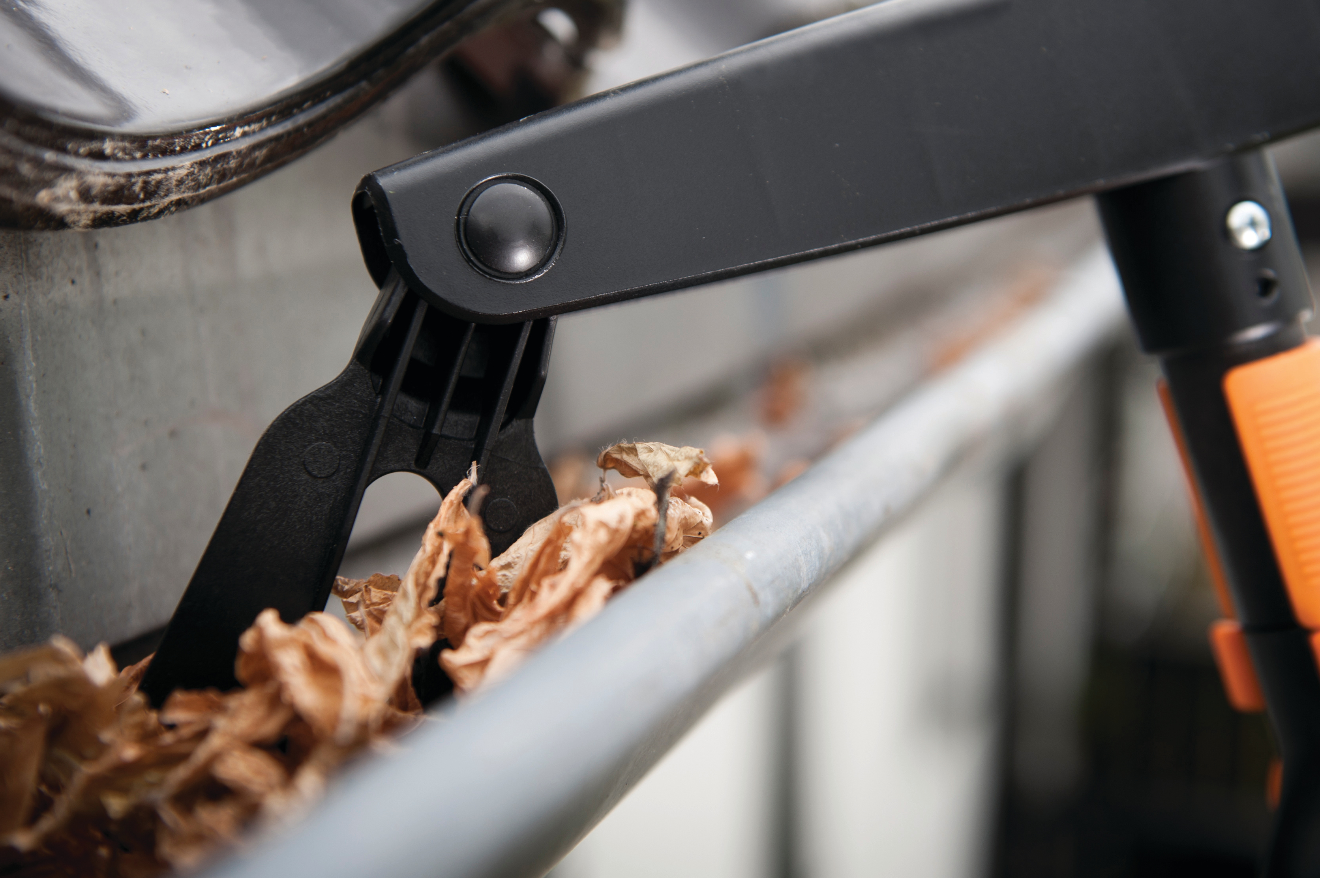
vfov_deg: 24.1
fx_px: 2052
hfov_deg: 35.6
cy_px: 335
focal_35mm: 56
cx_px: 702
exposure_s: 1/250
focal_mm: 44
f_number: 3.2
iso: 100
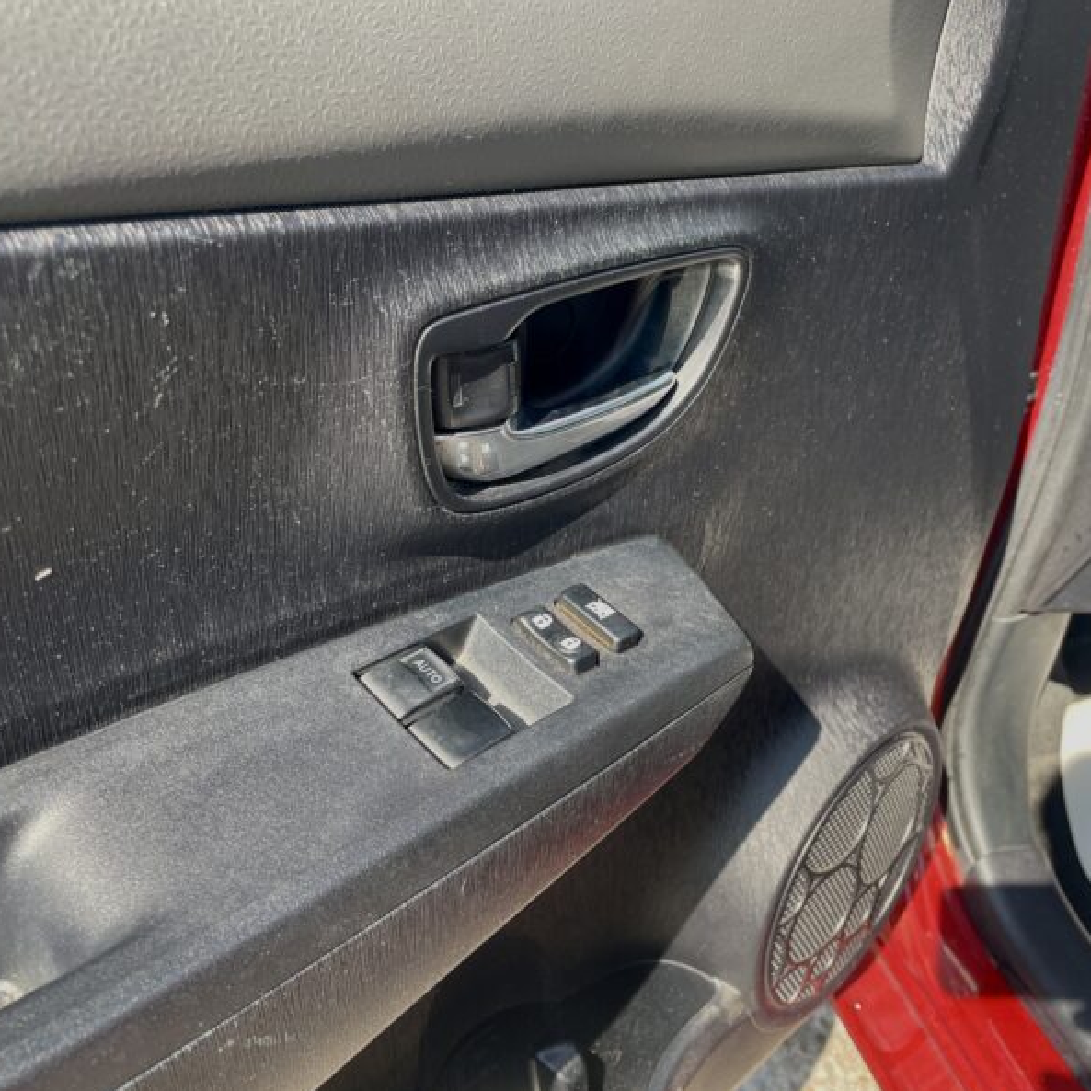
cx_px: 594
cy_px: 550
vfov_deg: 52.5
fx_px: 1105
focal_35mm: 31
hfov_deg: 52.5
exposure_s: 1/336
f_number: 1.6
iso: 32
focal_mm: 4.2
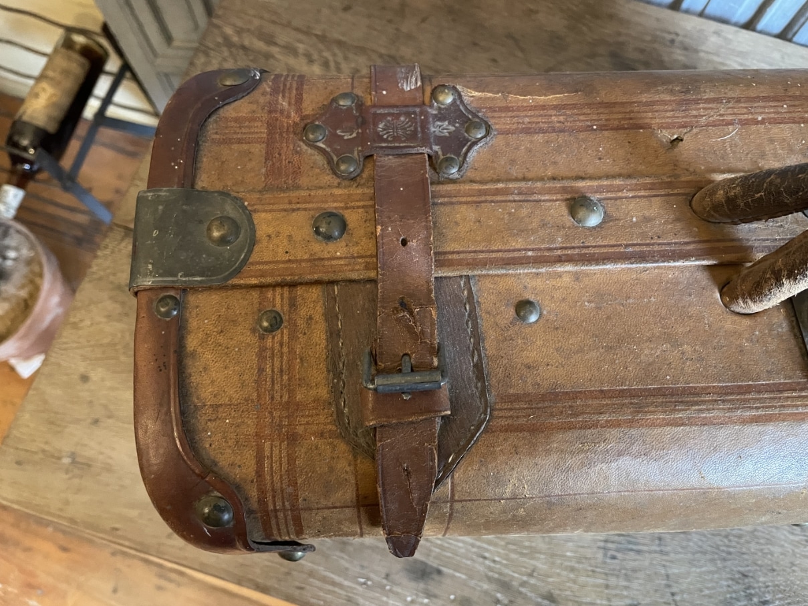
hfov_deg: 67.3
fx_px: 607
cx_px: 404
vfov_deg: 53.1
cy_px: 303
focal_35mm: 26
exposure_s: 1/25
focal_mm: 4.2
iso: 500
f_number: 1.6
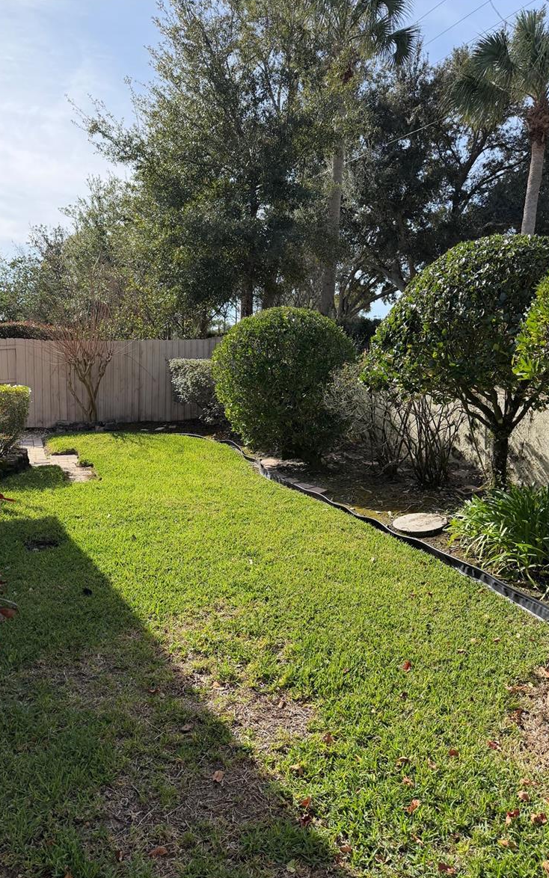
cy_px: 444
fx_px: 622
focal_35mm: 26
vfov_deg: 70.4
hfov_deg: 47.6
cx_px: 257
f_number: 1.78
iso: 100
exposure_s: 1/3021
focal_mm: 6.76
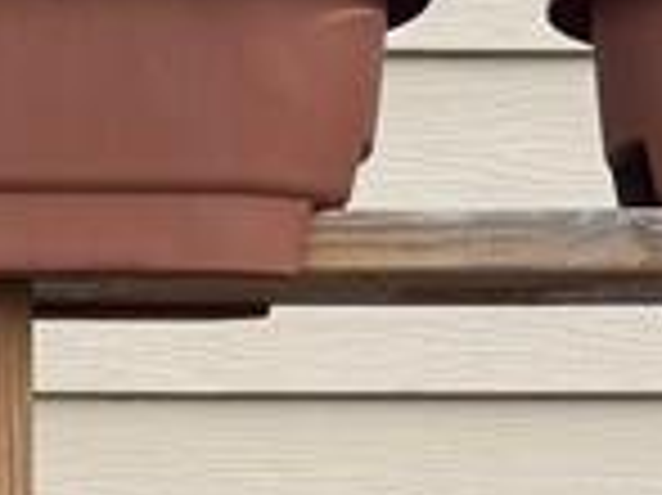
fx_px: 3191
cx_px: 99
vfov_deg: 8.6
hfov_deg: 11.8
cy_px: 837
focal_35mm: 167
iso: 80
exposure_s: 1/995
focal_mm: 6.76
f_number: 1.78
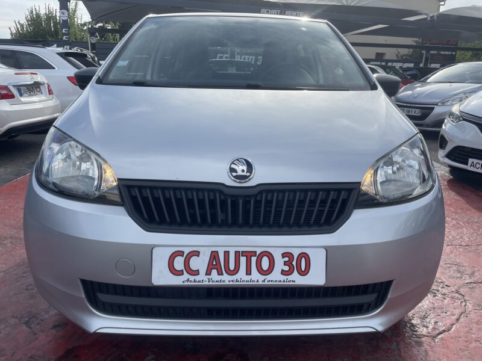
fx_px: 362
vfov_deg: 53.1
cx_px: 241
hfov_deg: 67.3
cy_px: 180
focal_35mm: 26
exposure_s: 1/2257
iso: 32
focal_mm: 4.2
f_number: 1.6
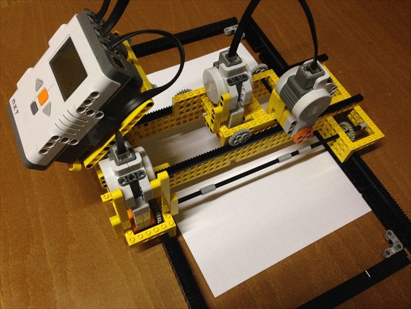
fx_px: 392
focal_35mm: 33
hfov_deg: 55.4
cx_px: 206
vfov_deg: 42.9
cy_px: 154
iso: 320
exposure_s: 1/20
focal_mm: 4.12
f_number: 2.4
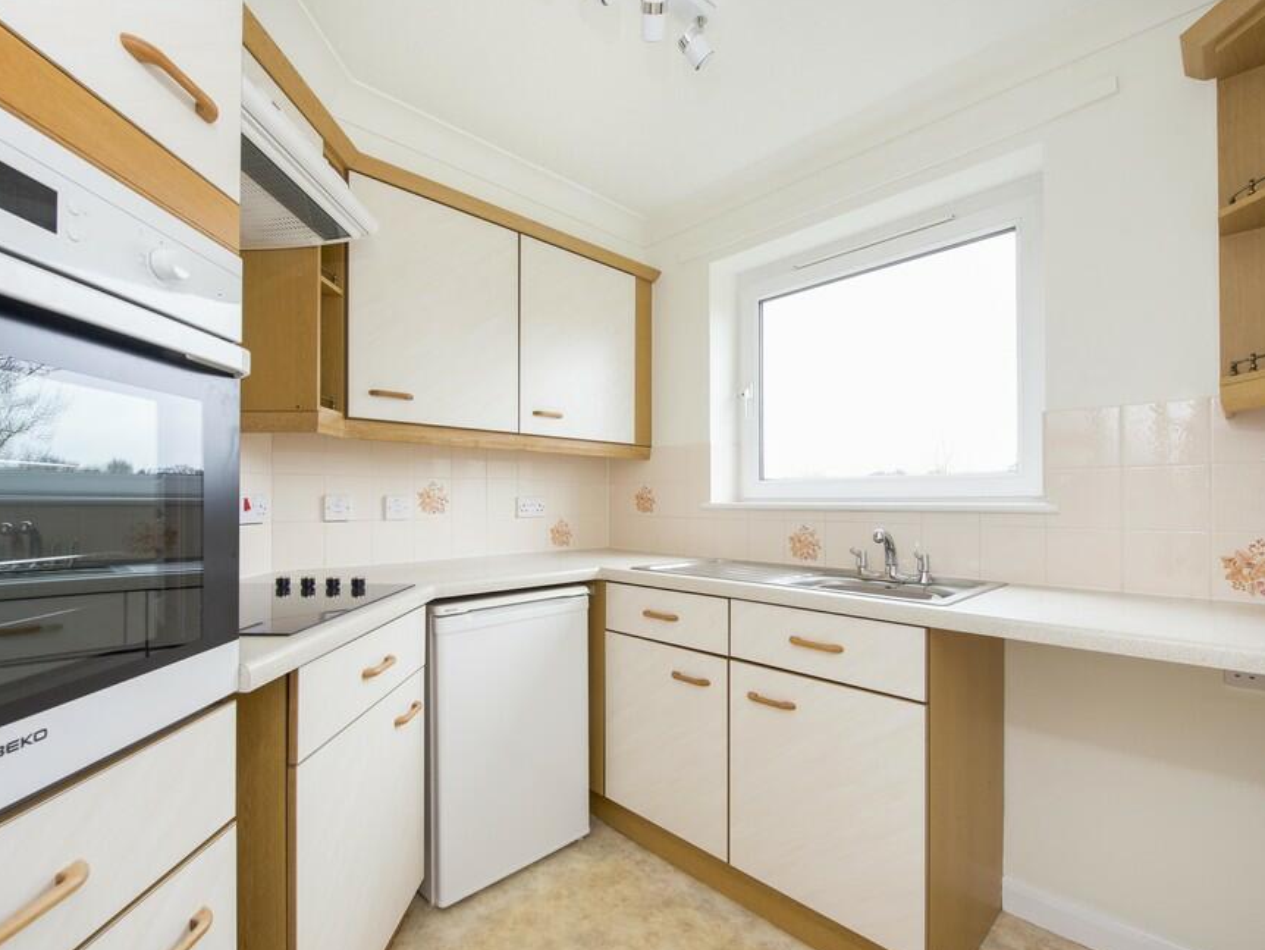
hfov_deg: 94.4
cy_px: 496
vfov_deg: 78.1
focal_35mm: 16
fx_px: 585
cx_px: 603
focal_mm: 14
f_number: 9
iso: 250
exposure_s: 1/13
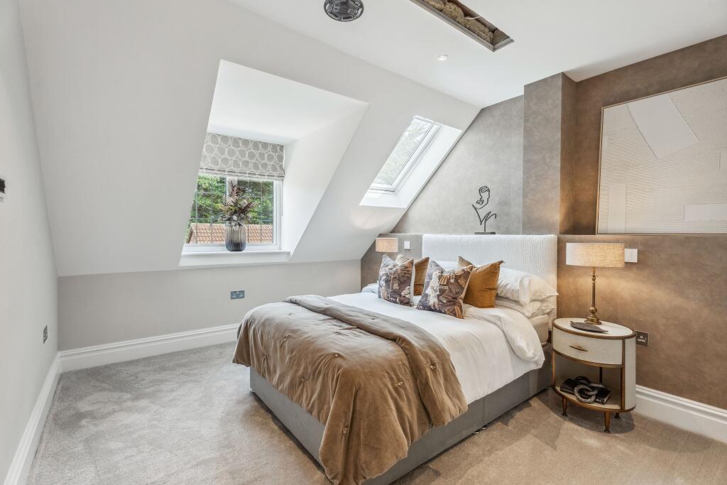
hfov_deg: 96.7
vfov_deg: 73.8
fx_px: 323
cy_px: 242
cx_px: 364
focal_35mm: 16
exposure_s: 1/30
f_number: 8
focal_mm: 16
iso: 400
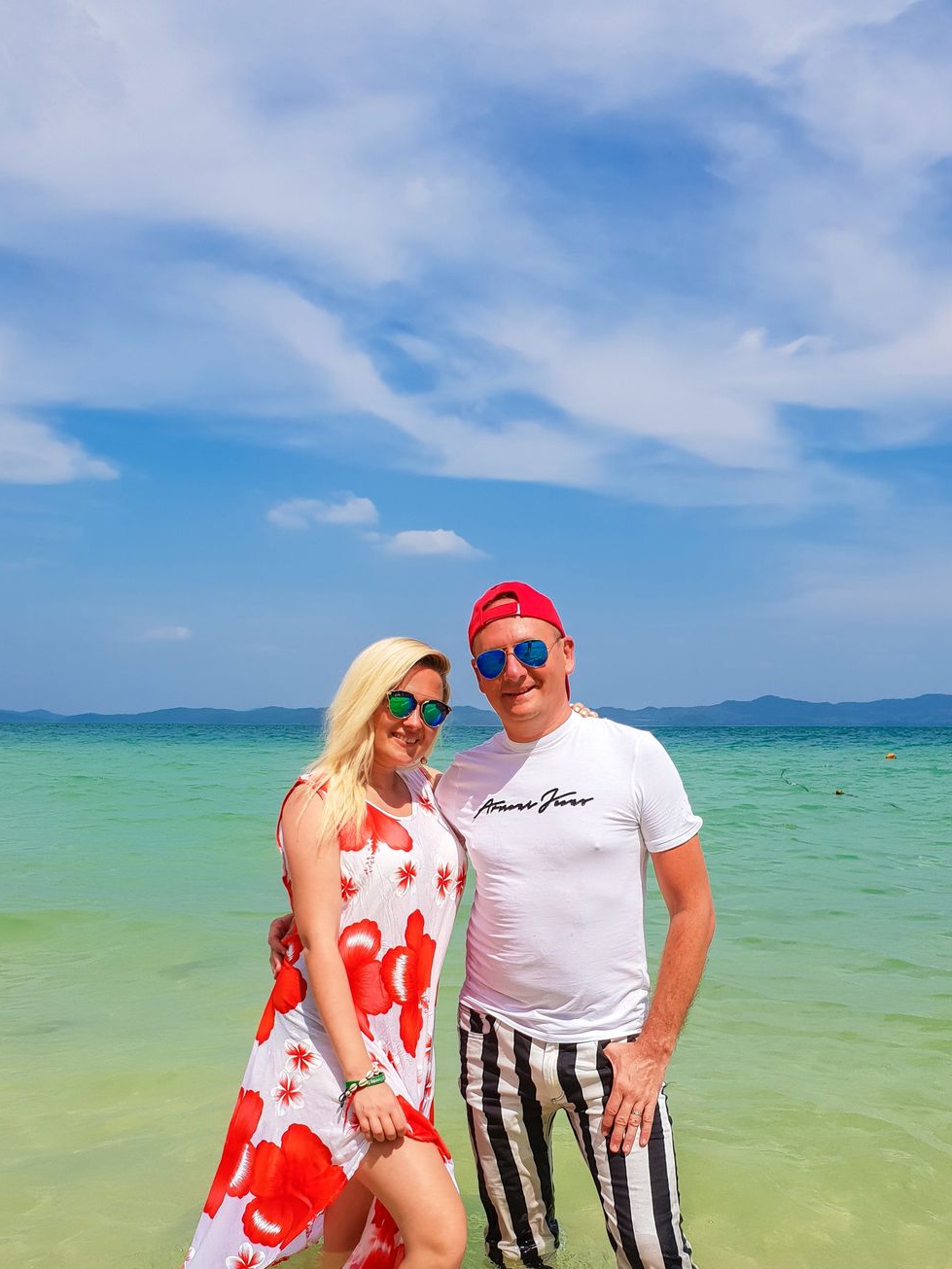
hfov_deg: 41.8
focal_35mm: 34
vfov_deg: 53.2
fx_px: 1247
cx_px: 494
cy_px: 813
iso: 50
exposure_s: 1/2900
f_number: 2.4
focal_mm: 4.3
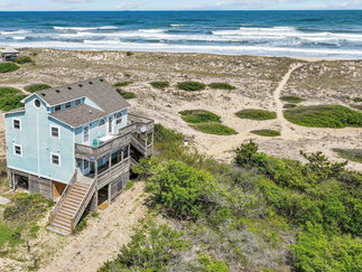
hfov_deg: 46.8
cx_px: 83
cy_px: 97
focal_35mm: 38
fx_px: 398
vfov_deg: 37.5
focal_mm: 12.29
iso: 100
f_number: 2.8
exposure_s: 1/4000
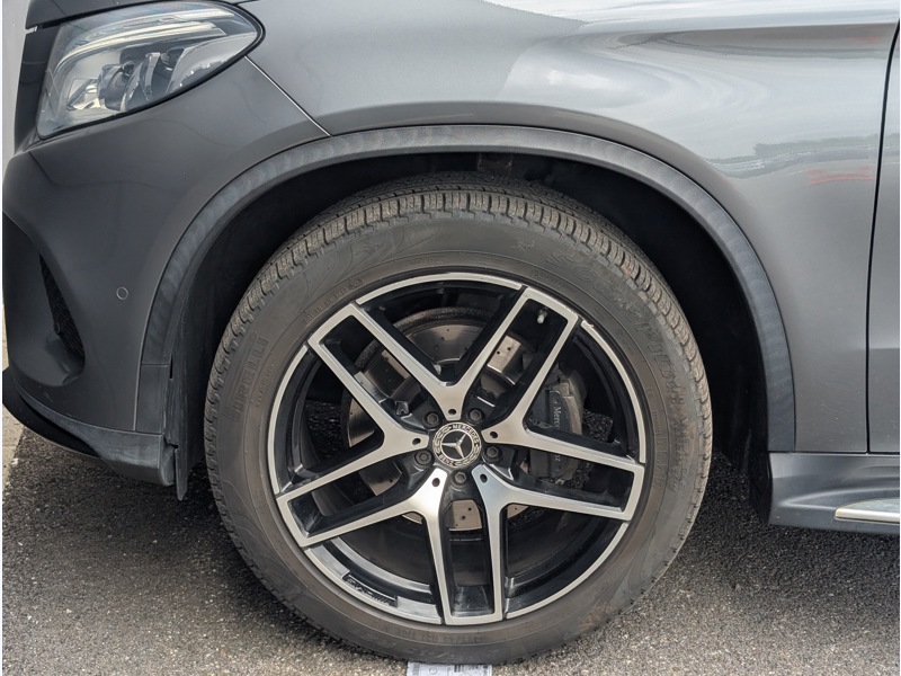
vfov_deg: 29.7
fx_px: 1275
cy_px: 338
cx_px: 450
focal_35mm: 49
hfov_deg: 38.9
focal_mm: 6.9
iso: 21
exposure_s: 1/304
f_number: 1.68
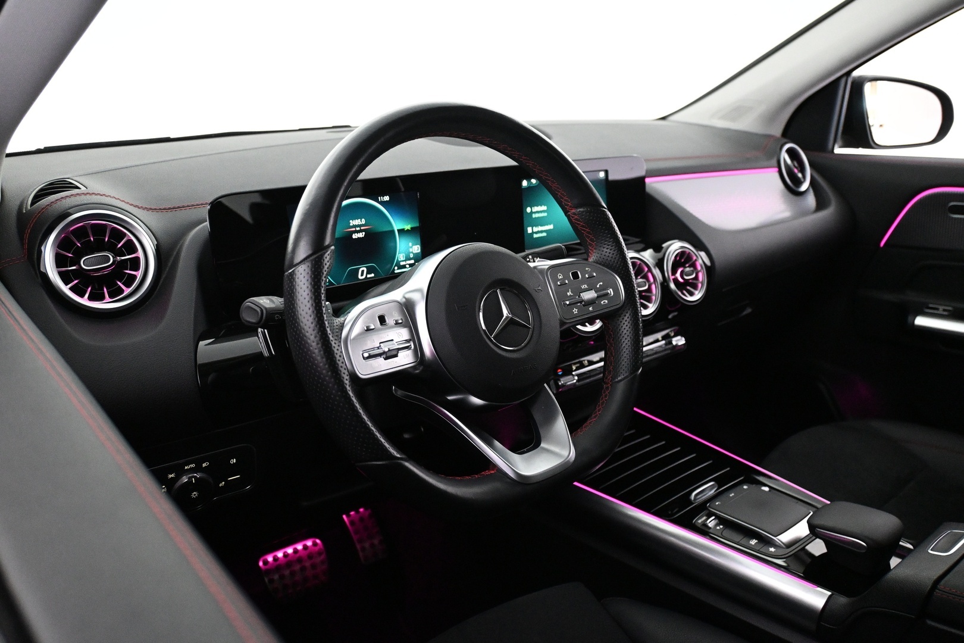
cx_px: 482
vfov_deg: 43.6
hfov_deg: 61.9
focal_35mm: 30
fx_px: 803
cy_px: 322
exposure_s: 1/60
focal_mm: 20
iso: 4000
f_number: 3.8
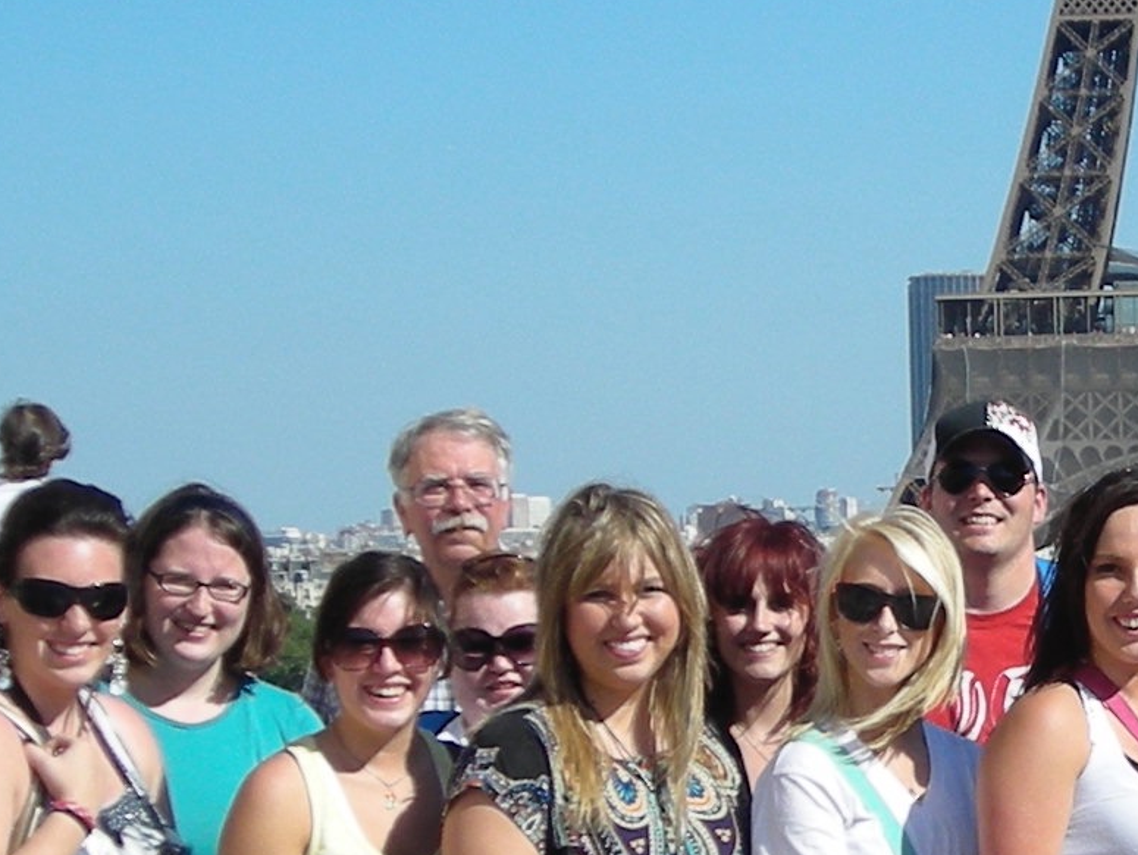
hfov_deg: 14.0
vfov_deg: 10.8
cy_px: 520
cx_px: 1214
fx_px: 4539
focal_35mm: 138
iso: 50
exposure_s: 1/212
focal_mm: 6.3
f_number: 6.4
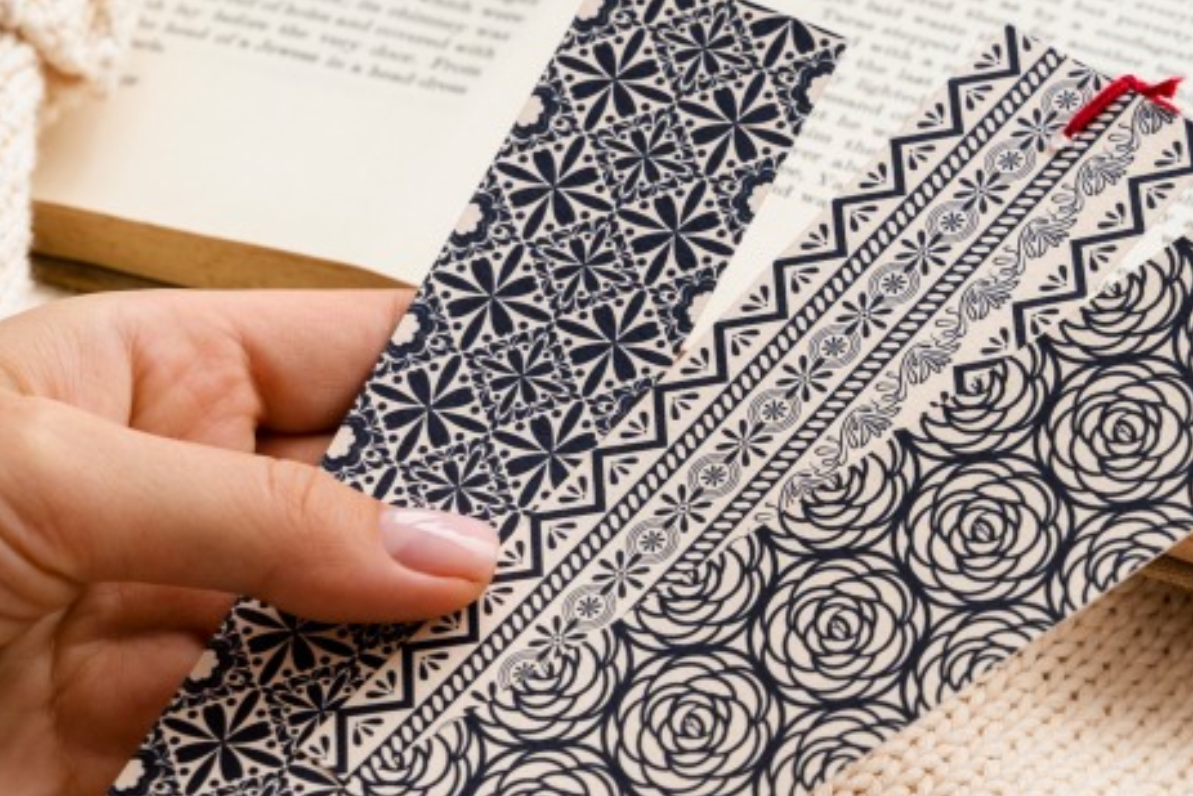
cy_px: 160
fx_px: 5237
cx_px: 922
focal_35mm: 158
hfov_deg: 12.9
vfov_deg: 8.7
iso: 400
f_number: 6.3
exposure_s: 1/640
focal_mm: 61
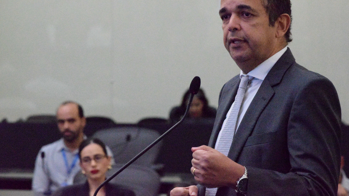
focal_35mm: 198
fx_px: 1828
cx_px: 175
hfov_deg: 10.9
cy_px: 82
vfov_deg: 6.1
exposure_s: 1/400
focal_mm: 125
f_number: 8
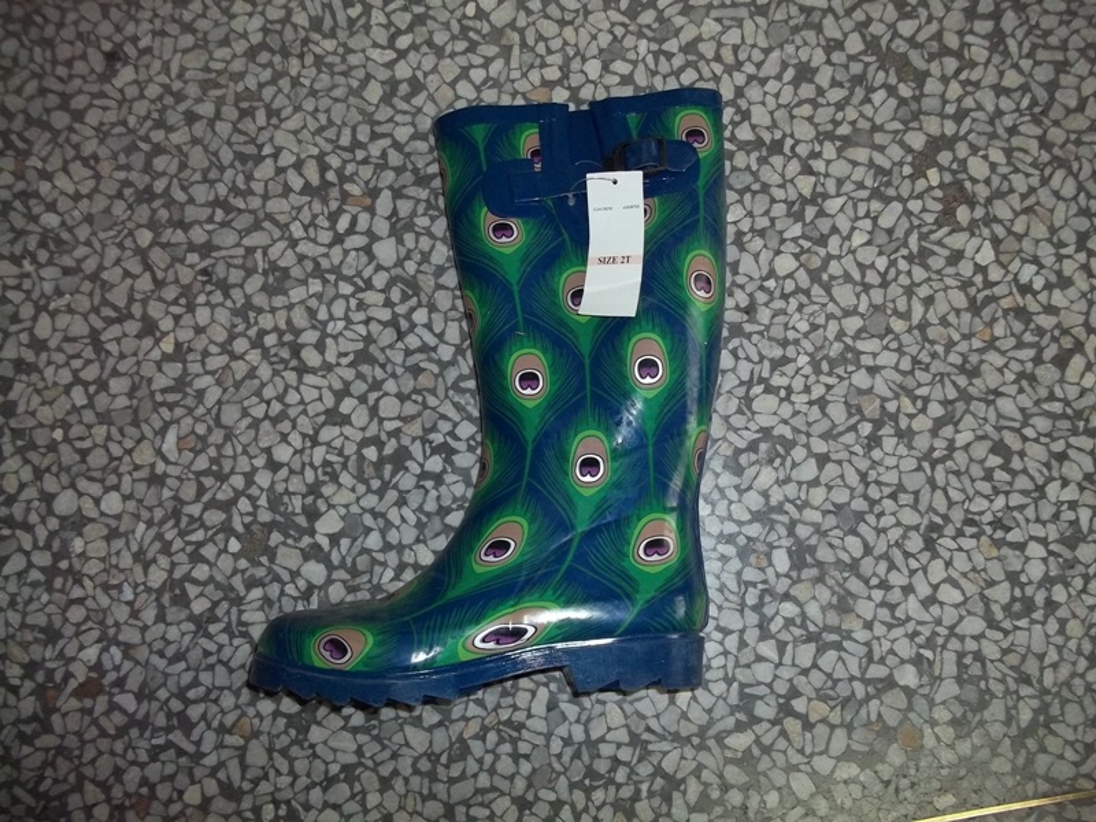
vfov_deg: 44.2
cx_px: 548
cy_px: 411
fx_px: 1013
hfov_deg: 56.8
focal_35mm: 32
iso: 160
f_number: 2.9
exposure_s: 1/30
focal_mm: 5.7
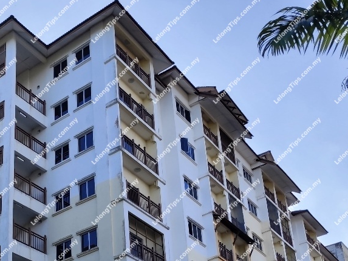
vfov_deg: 26.6
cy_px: 278
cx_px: 106
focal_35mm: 51
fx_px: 513
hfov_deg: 36.9
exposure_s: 1/1057
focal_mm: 6.14
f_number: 1.65
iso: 50
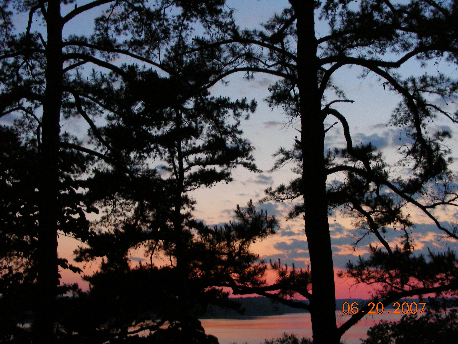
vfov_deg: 27.5
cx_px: 229
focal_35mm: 53
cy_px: 172
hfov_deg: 36.2
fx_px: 701
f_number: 3.5
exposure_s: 1/1.7
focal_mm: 8.8
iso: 200
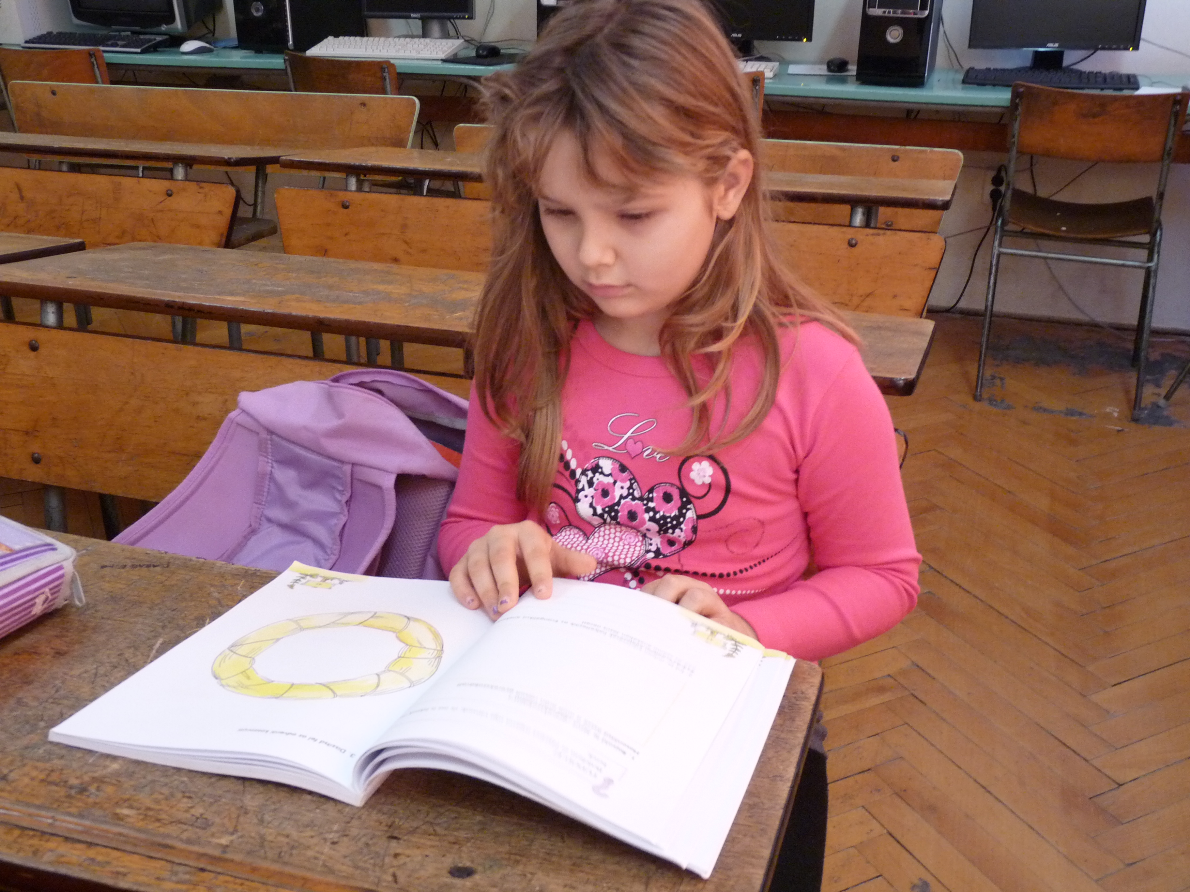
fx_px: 1238
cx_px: 595
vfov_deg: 39.7
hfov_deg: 51.4
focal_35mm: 36
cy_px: 446
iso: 400
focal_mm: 6.4
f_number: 3
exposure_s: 1/30
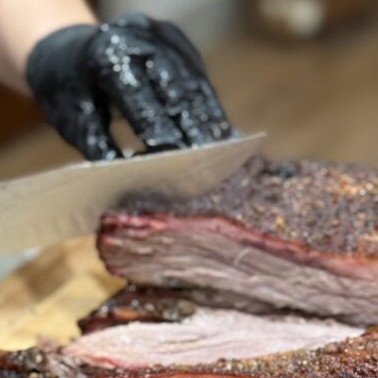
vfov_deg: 14.8
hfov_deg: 15.0
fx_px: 1433
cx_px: 191
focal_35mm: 116
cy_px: 359
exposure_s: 1/30
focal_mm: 6.76
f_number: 1.78
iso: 400
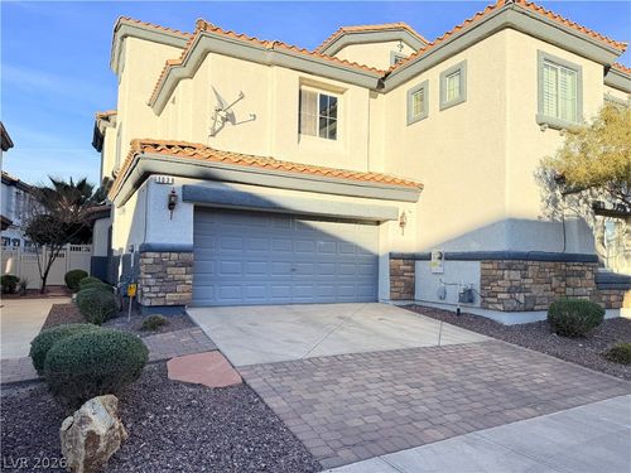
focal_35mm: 24
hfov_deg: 71.6
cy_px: 236
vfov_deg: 56.8
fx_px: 437
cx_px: 316
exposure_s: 1/1464
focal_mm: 6.76
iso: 80
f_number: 1.78
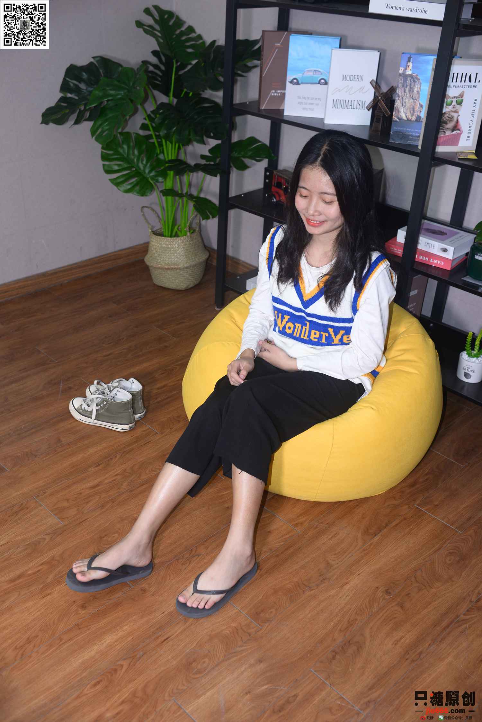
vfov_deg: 54.4
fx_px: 702
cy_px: 361
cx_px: 241
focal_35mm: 35
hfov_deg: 37.9
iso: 500
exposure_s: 1/100
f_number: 5.6
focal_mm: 35
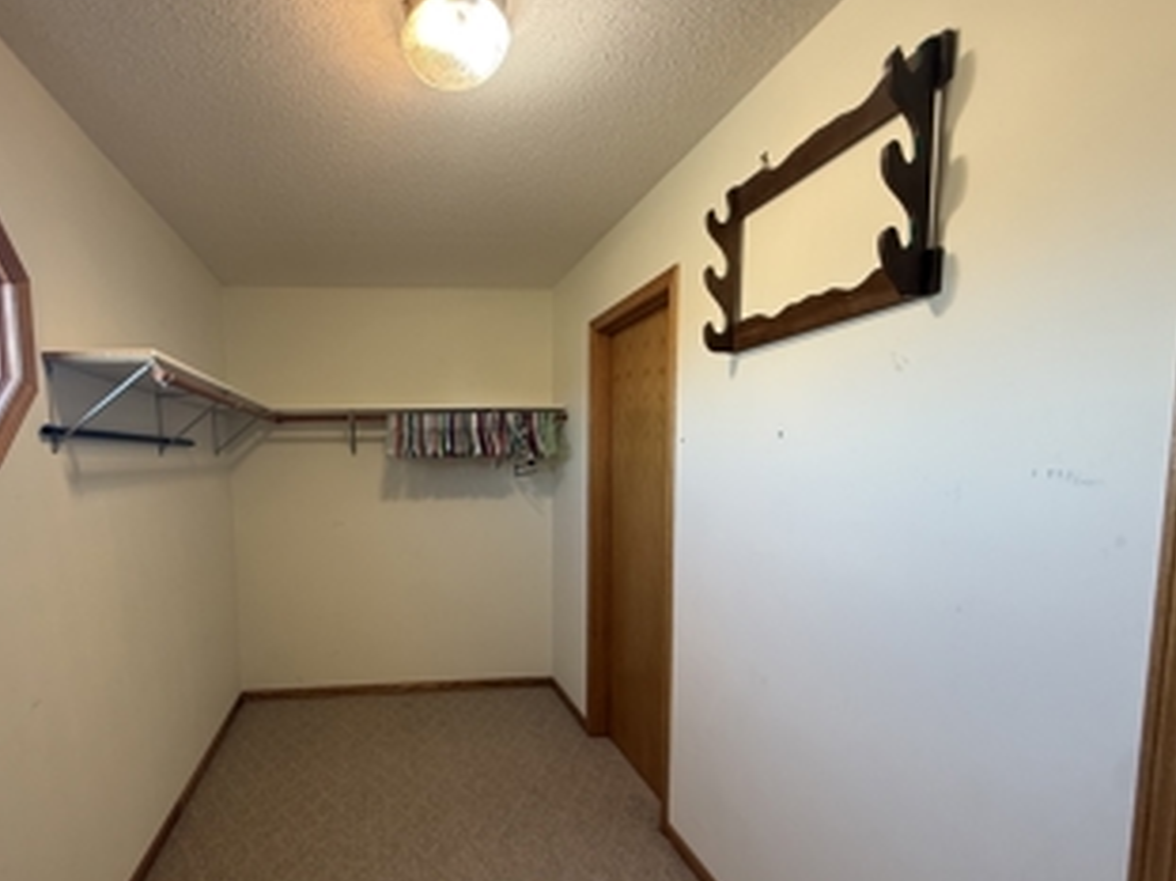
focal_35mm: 18
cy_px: 522
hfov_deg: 86.0
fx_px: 611
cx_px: 439
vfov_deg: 70.9
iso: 160
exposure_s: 1/60
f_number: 2.2
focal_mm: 2.22
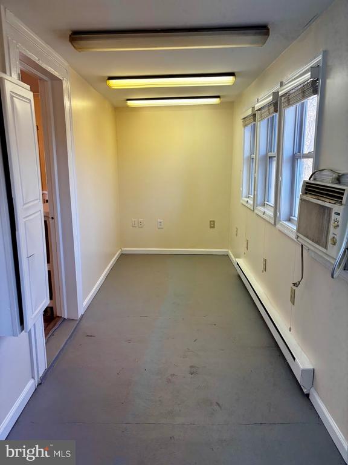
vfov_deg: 67.3
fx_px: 349
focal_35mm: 26
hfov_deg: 53.1
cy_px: 232
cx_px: 174
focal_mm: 5.96
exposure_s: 1/120
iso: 80
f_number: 1.6
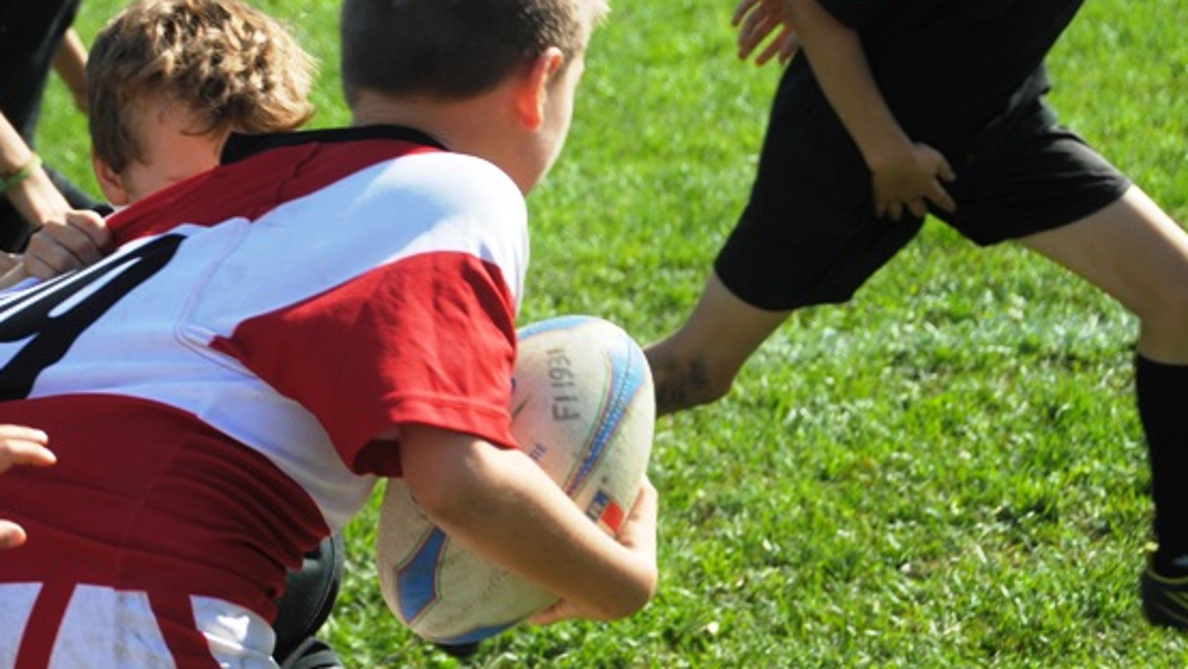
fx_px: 4656
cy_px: 310
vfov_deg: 8.2
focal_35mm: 148
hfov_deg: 14.5
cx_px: 425
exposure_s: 1/500
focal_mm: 65
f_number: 5.6
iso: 160
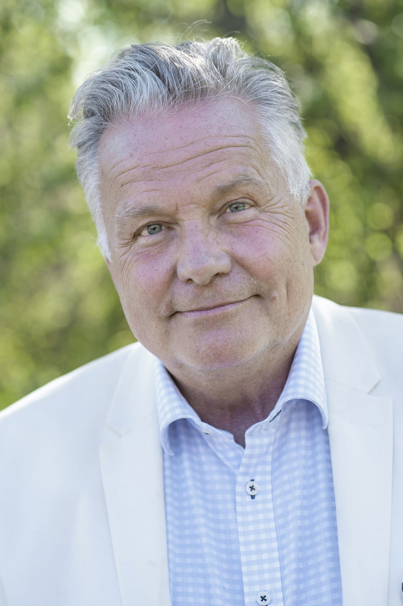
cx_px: 202
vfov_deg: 23.9
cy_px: 303
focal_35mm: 85
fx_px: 1429
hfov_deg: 16.1
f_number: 3.2
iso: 250
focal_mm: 85
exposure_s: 1/320
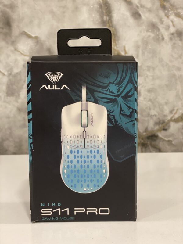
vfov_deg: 36.8
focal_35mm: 52
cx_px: 92
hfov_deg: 28.0
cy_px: 122
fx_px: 367
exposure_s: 1/100
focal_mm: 6
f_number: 2
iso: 200
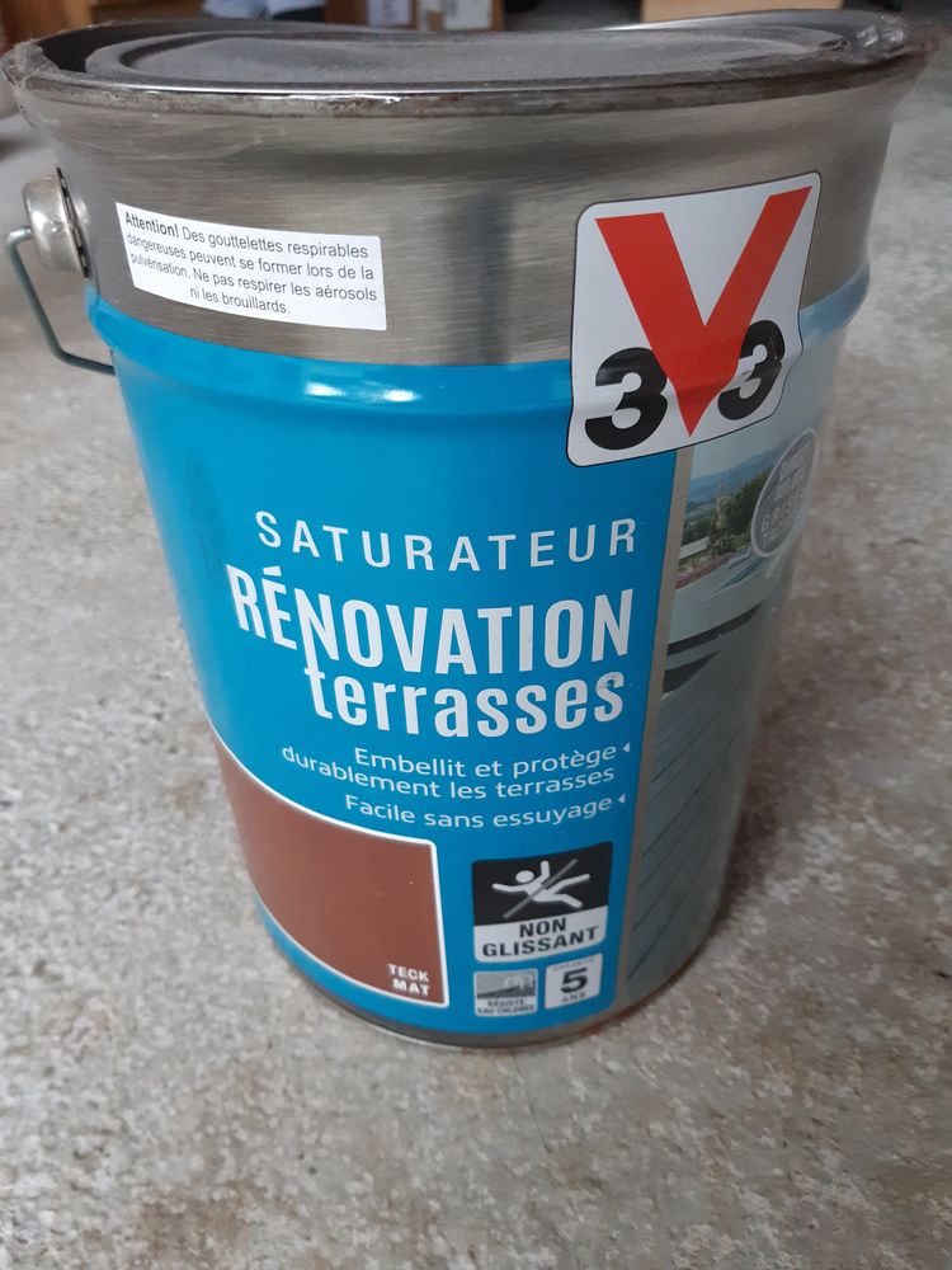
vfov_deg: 67.3
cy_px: 635
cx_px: 476
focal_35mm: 26
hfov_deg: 53.1
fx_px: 953
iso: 250
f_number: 1.7
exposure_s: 1/50
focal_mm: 3.92
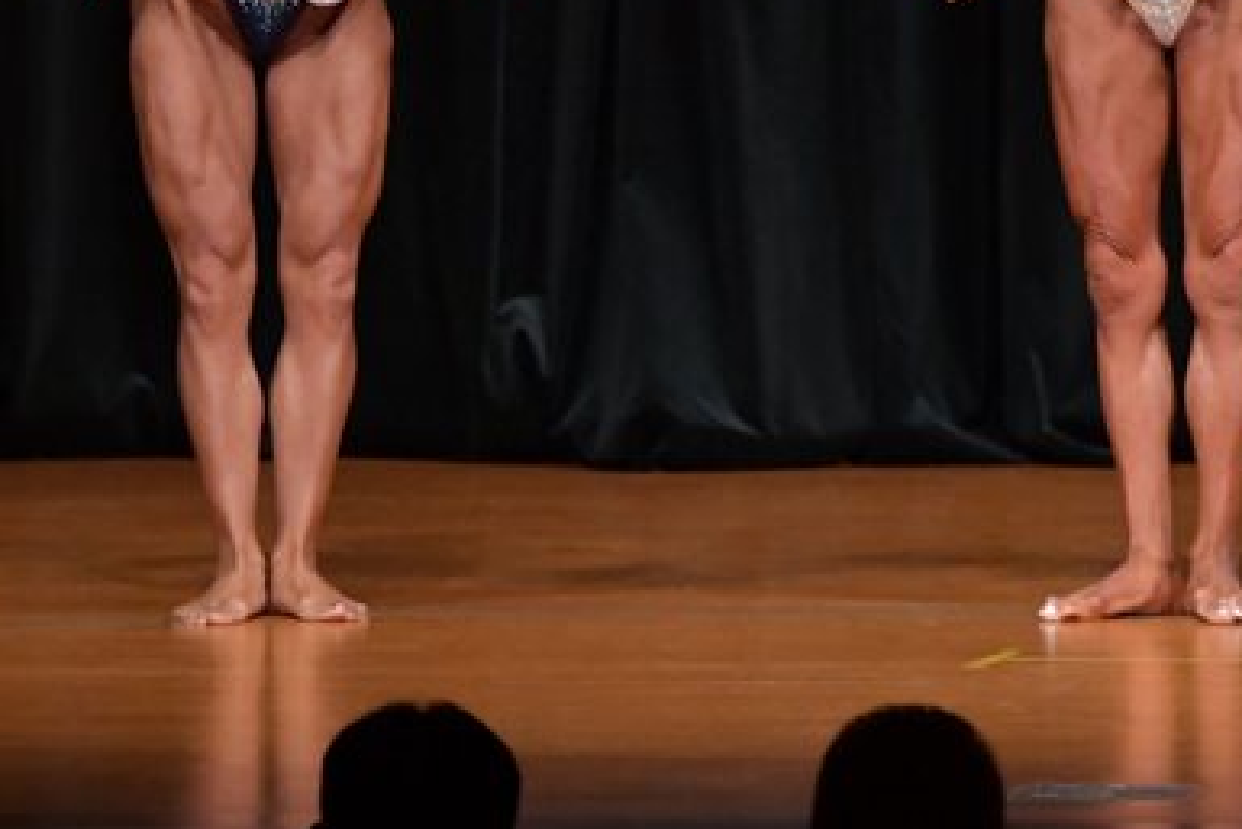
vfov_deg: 2.4
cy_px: 16
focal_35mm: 573
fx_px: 19775
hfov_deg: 3.6
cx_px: 553
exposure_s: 1/400
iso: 5000
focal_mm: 190
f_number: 5.6
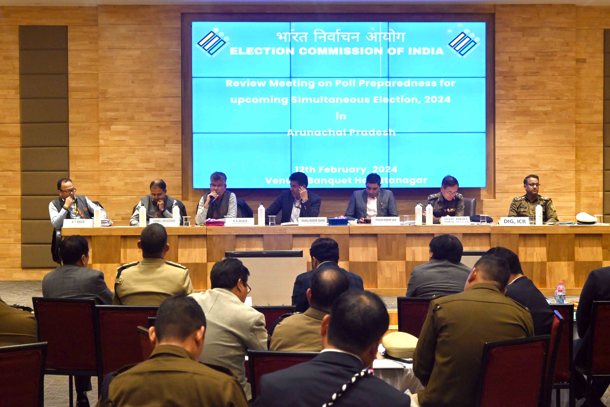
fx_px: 1118
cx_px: 305
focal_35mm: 66
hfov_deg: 30.5
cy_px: 204
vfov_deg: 20.6
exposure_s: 1/125
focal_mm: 44
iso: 2200
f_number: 6
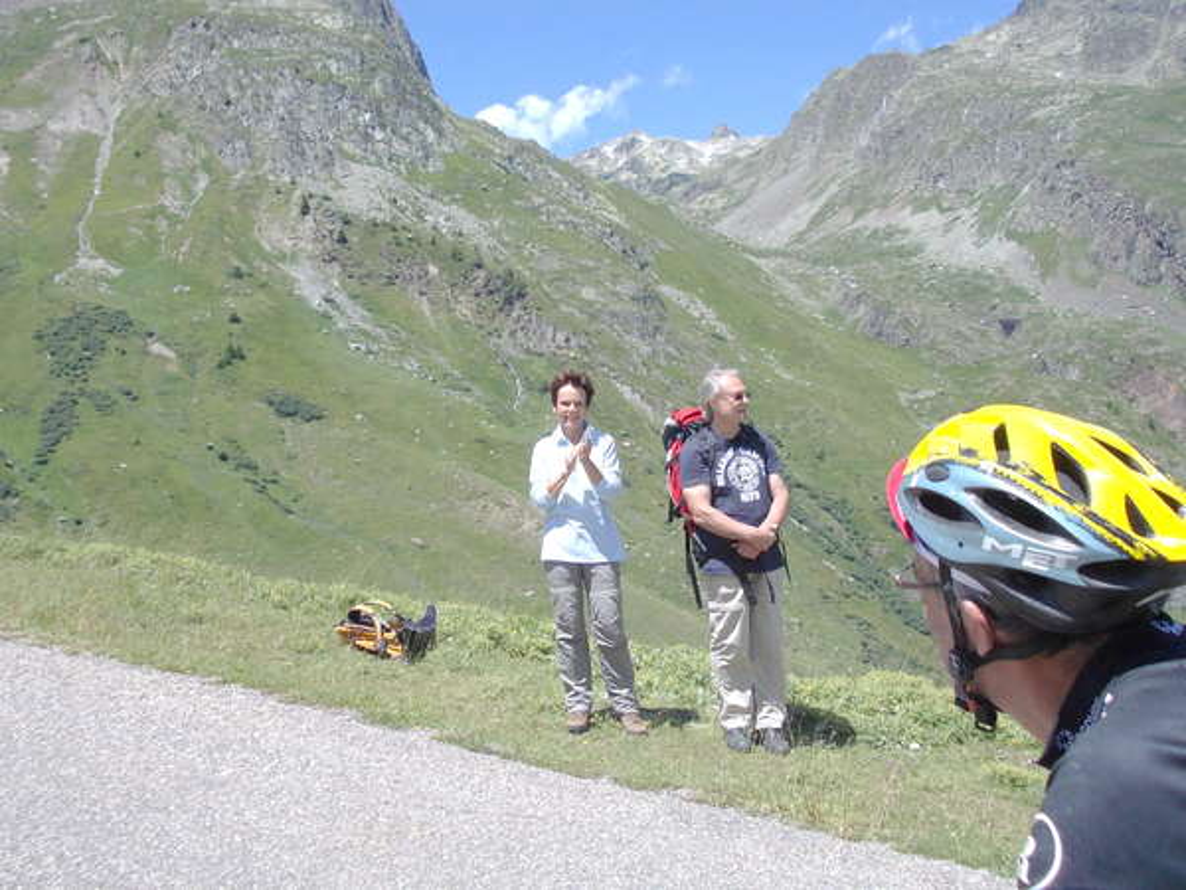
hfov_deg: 49.0
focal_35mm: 38
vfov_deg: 37.7
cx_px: 593
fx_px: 1302
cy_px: 445
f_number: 6.2
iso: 80
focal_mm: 5.3
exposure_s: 1/250
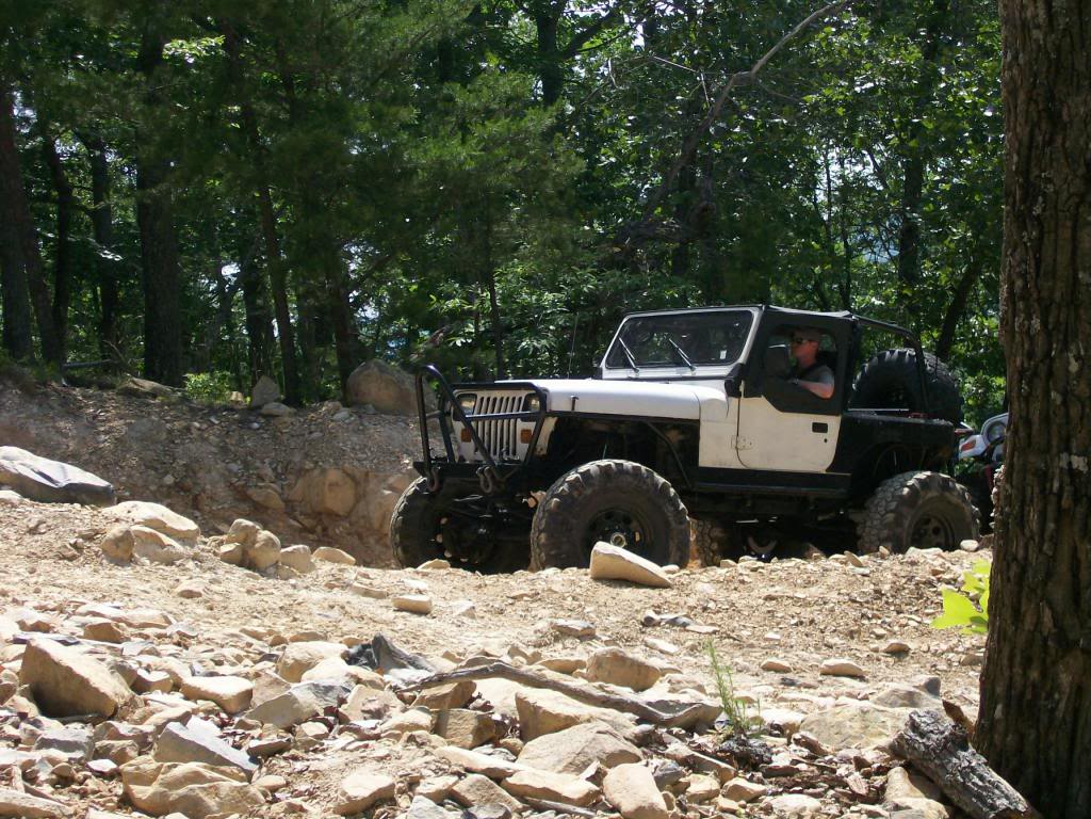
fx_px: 2206
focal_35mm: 70
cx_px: 546
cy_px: 410
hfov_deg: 27.8
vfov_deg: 21.0
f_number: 3.8
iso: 80
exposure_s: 1/546
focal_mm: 11.6
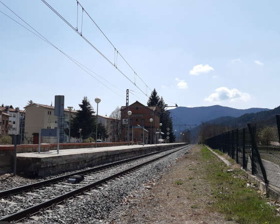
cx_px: 116
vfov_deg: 42.1
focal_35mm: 35
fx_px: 290
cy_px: 128
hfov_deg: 51.3
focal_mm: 3.92
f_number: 1.7
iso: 40
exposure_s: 1/2933
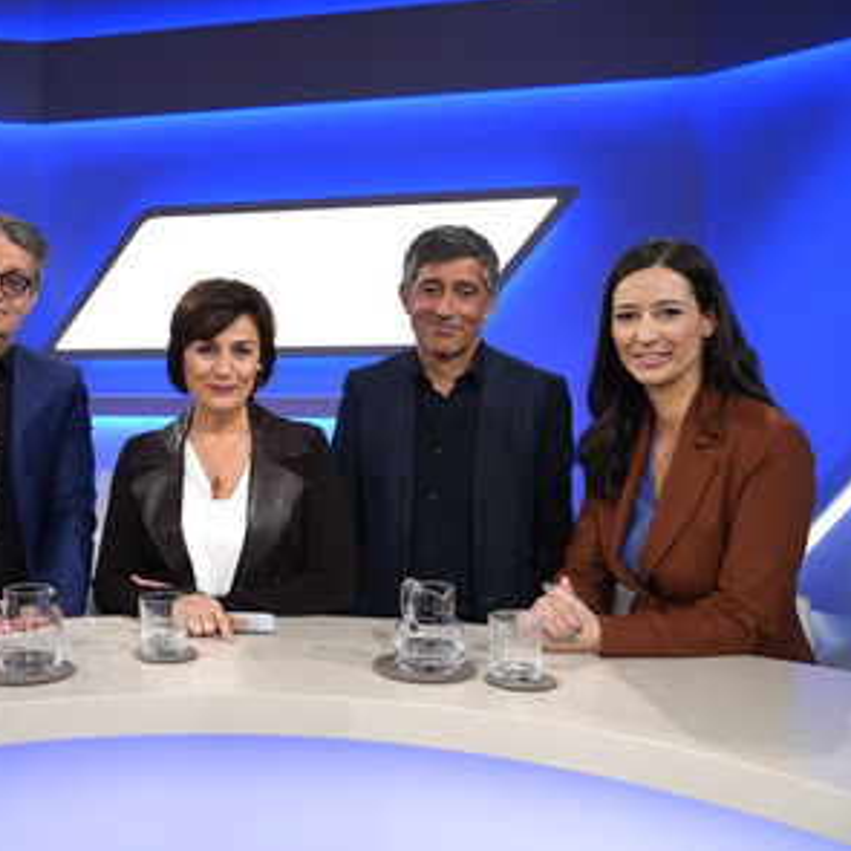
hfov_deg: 41.6
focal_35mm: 39
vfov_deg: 42.8
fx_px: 1085
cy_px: 424
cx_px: 215
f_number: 5
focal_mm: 30
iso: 1600
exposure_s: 1/160
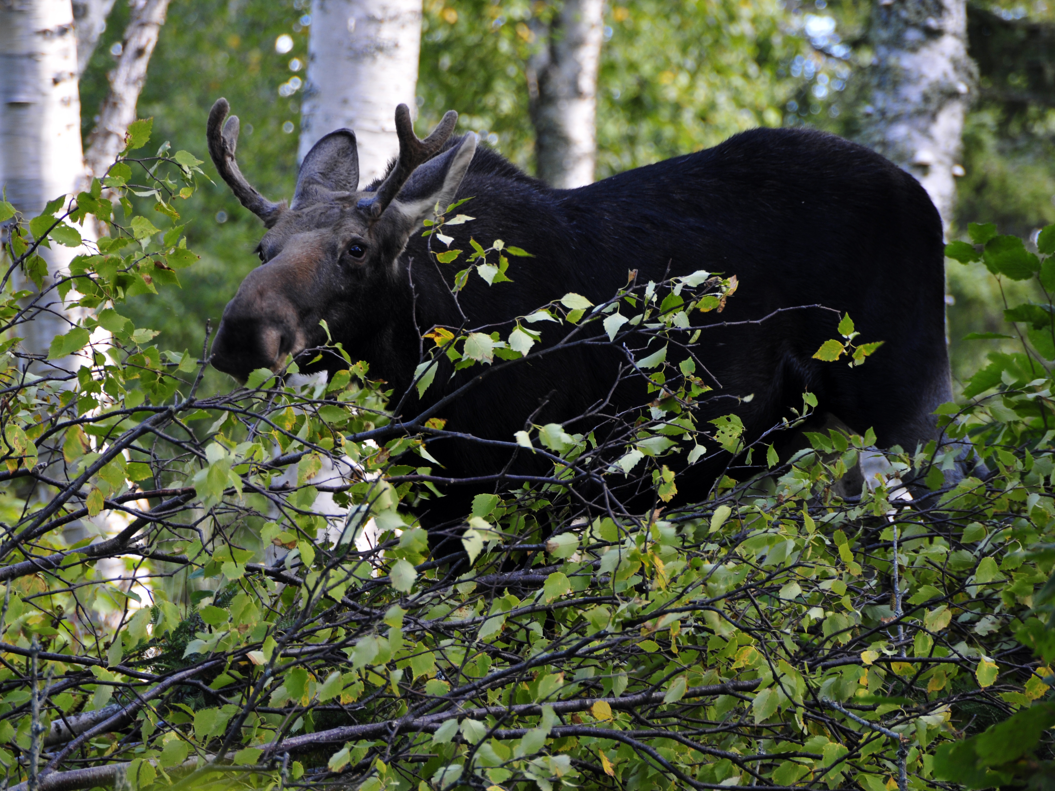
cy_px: 396
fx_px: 9935
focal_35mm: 326
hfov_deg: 6.1
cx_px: 516
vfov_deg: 4.6
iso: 250
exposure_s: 1/80
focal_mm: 200
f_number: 5.6
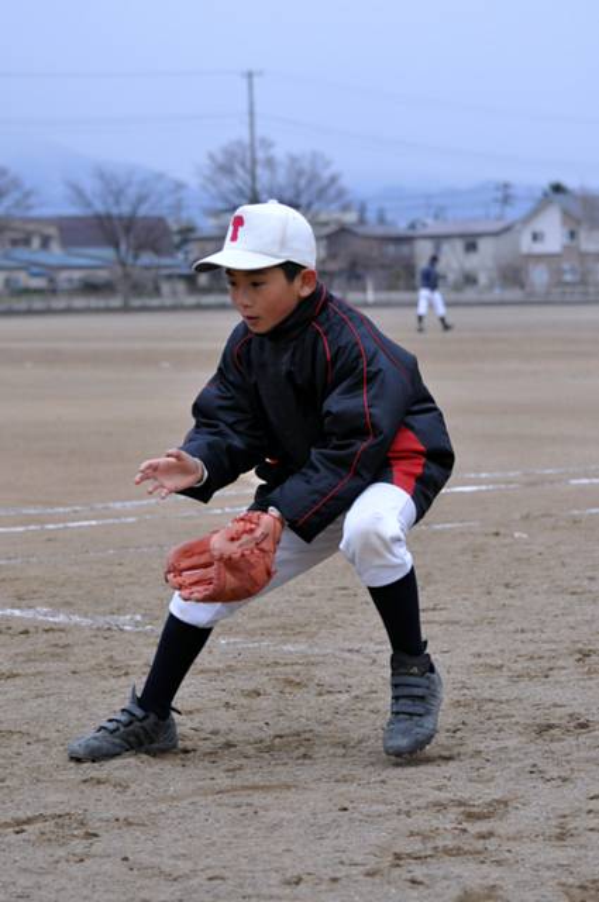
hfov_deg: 13.0
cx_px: 300
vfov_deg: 19.5
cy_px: 451
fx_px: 2628
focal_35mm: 105
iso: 800
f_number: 4.5
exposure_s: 1/1250
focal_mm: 70
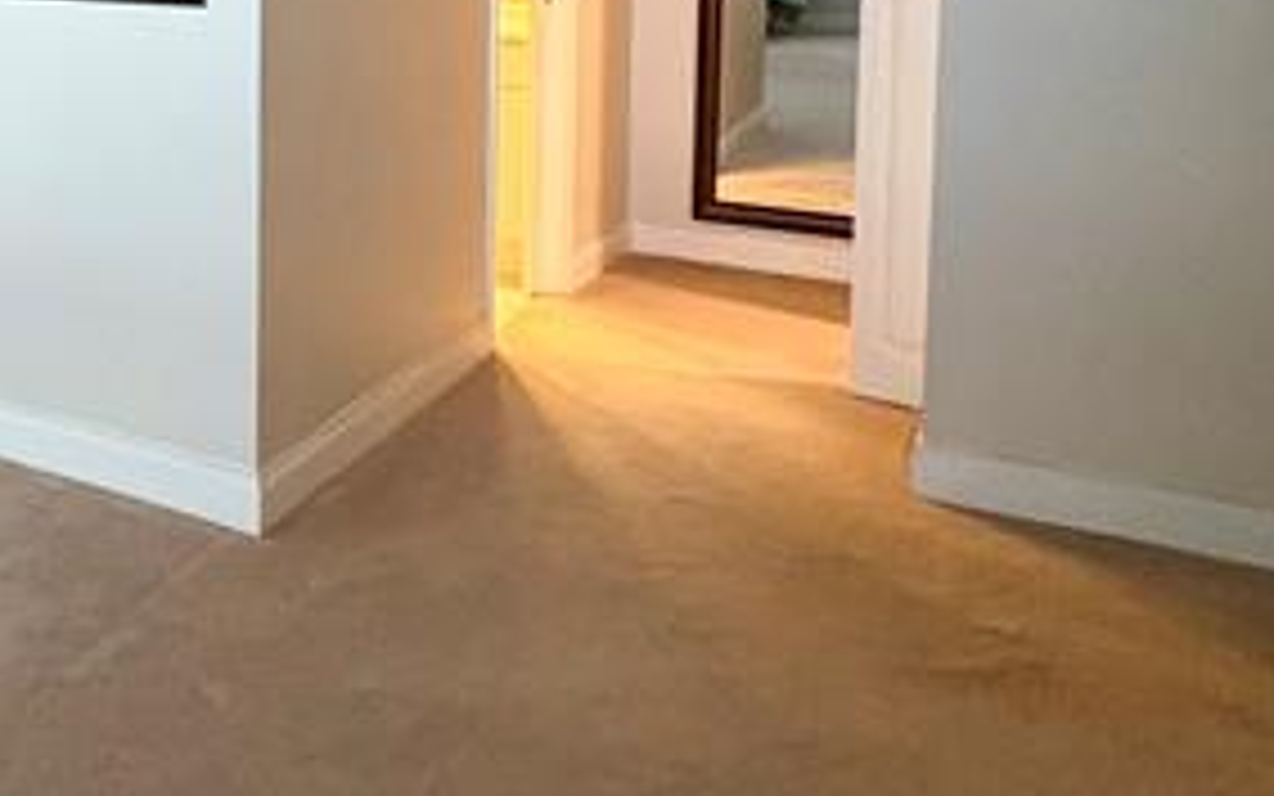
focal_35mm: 42
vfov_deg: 28.5
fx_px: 1459
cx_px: 63
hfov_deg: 42.2
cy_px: -13
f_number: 2.2
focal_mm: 2.22
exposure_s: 1/60
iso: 400
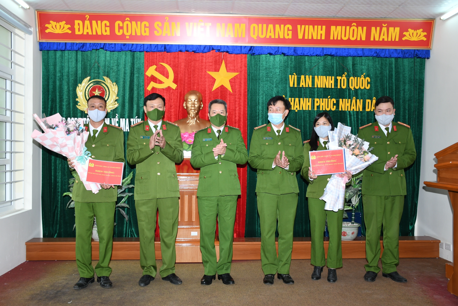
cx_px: 229
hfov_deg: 55.1
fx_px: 439
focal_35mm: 34
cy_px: 153
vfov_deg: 38.4
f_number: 4.5
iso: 500
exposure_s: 1/200
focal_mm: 23
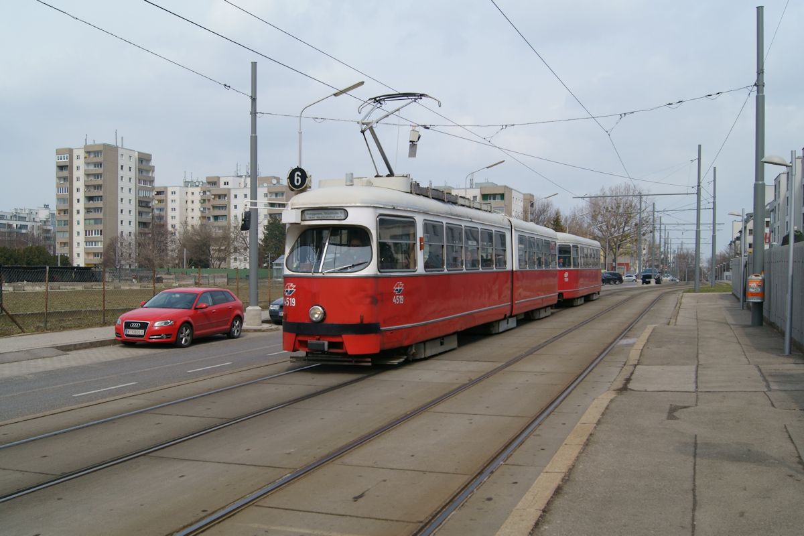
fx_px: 737
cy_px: 268
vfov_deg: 40.0
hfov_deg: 57.2
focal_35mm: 33
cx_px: 402
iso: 400
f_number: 8
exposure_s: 1/1000
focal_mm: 22
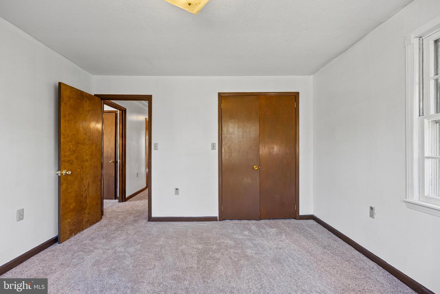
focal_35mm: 16
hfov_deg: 96.7
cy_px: 147
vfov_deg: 73.8
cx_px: 220
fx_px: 196
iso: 1250
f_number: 8
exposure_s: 1/10
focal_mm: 16
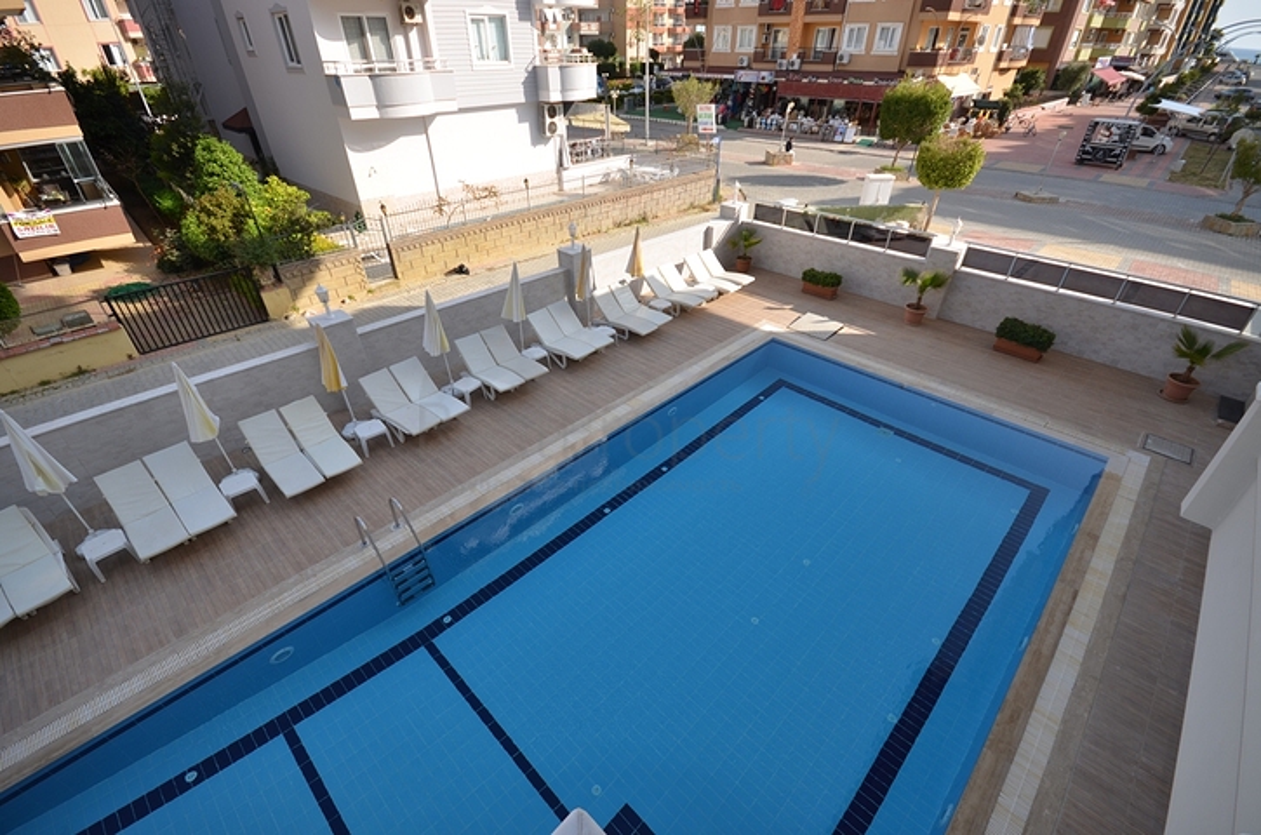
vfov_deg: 77.1
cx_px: 630
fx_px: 524
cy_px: 418
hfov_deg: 100.5
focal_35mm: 15
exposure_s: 1/250
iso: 100
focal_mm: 10
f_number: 5.6
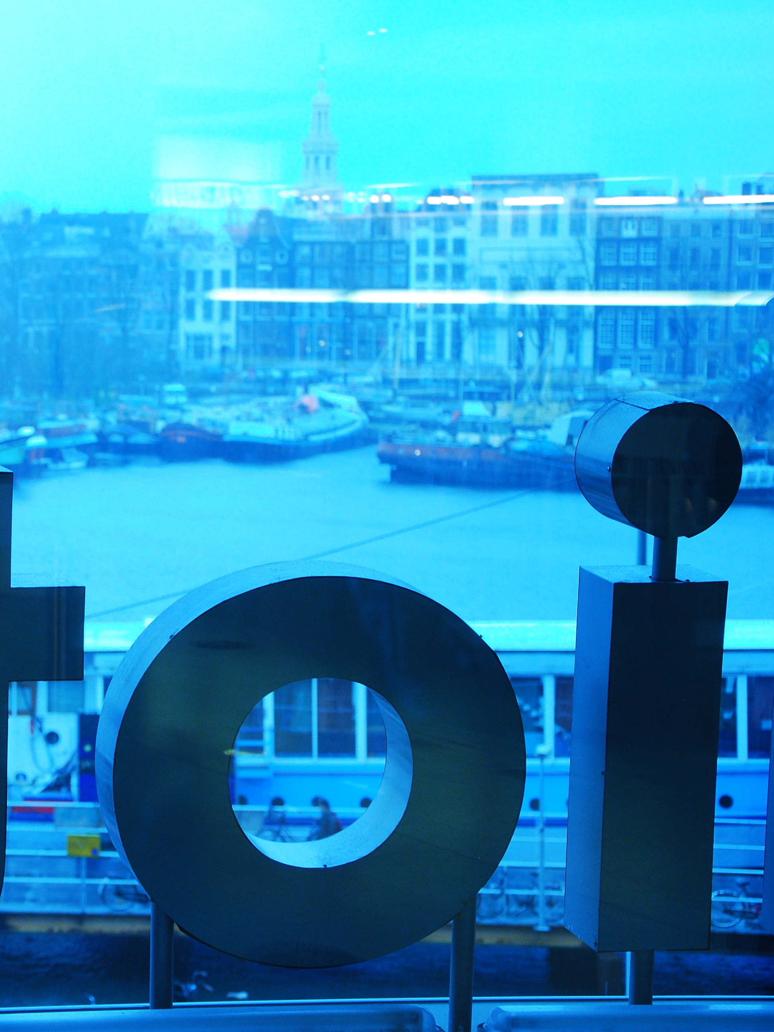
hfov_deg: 14.9
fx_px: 2914
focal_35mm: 98
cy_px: 514
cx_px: 6
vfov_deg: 20.1
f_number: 4.8
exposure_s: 1/30
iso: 400
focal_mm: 45
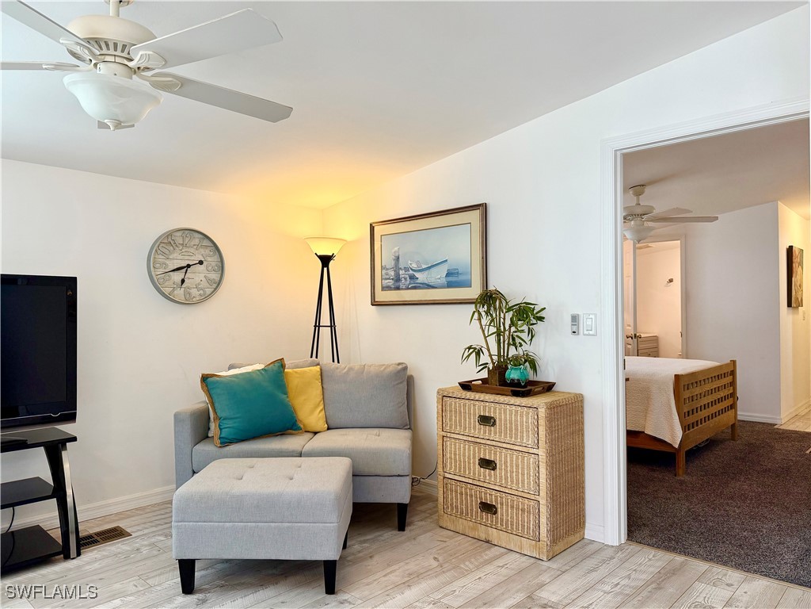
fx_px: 562
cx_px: 406
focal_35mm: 24
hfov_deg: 71.6
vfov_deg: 56.8
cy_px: 304
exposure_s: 1/135
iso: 125
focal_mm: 6.76
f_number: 1.78
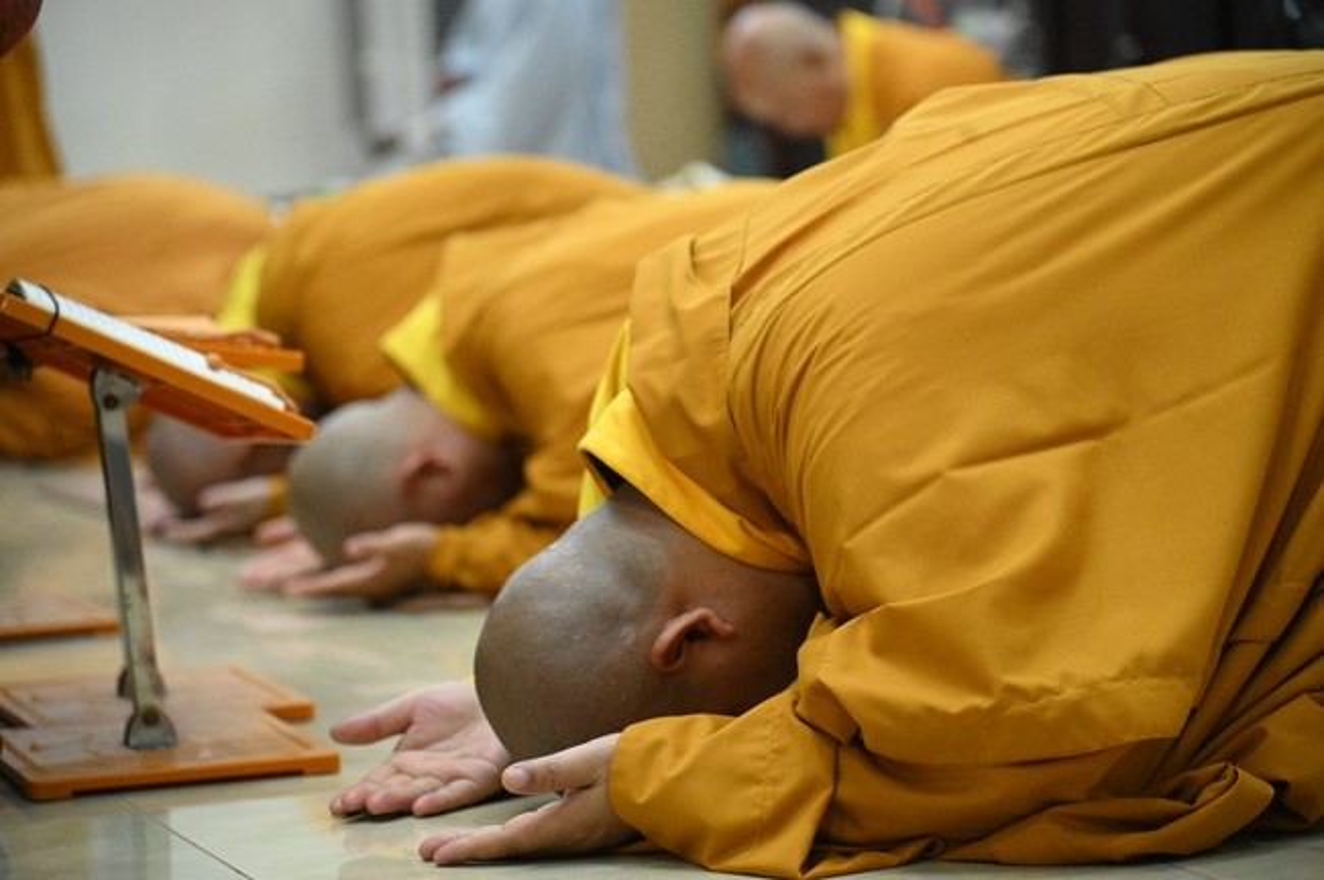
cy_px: 440
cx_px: 662
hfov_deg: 17.1
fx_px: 4409
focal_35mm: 120
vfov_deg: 11.4
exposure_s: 1/250
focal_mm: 120
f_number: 4
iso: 12800
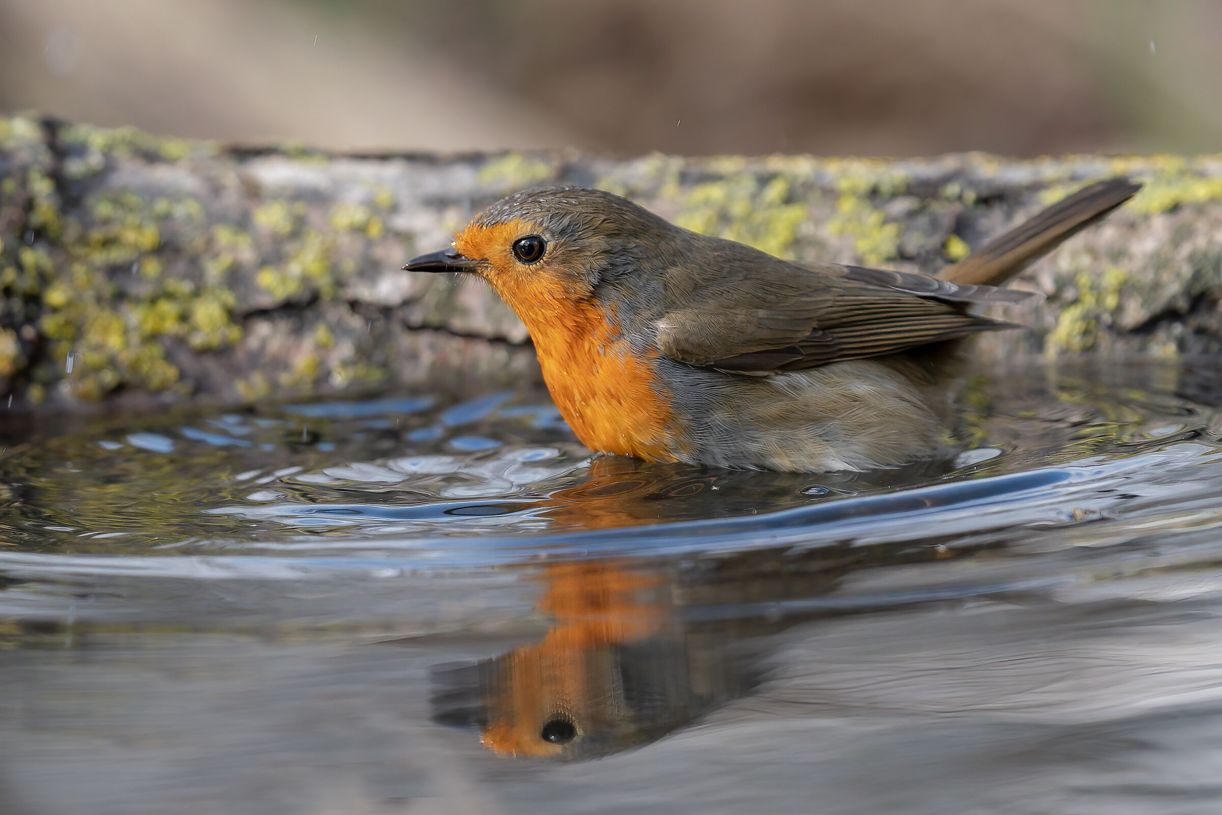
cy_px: 408
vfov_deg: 2.9
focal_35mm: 467
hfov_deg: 4.4
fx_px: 15851
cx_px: 611
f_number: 7.1
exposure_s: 1/800
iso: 1000
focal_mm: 467
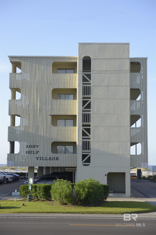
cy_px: 118
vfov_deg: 32.4
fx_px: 403
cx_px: 78
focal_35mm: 62
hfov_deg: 21.9
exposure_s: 1/1000
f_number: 4
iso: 200
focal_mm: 62
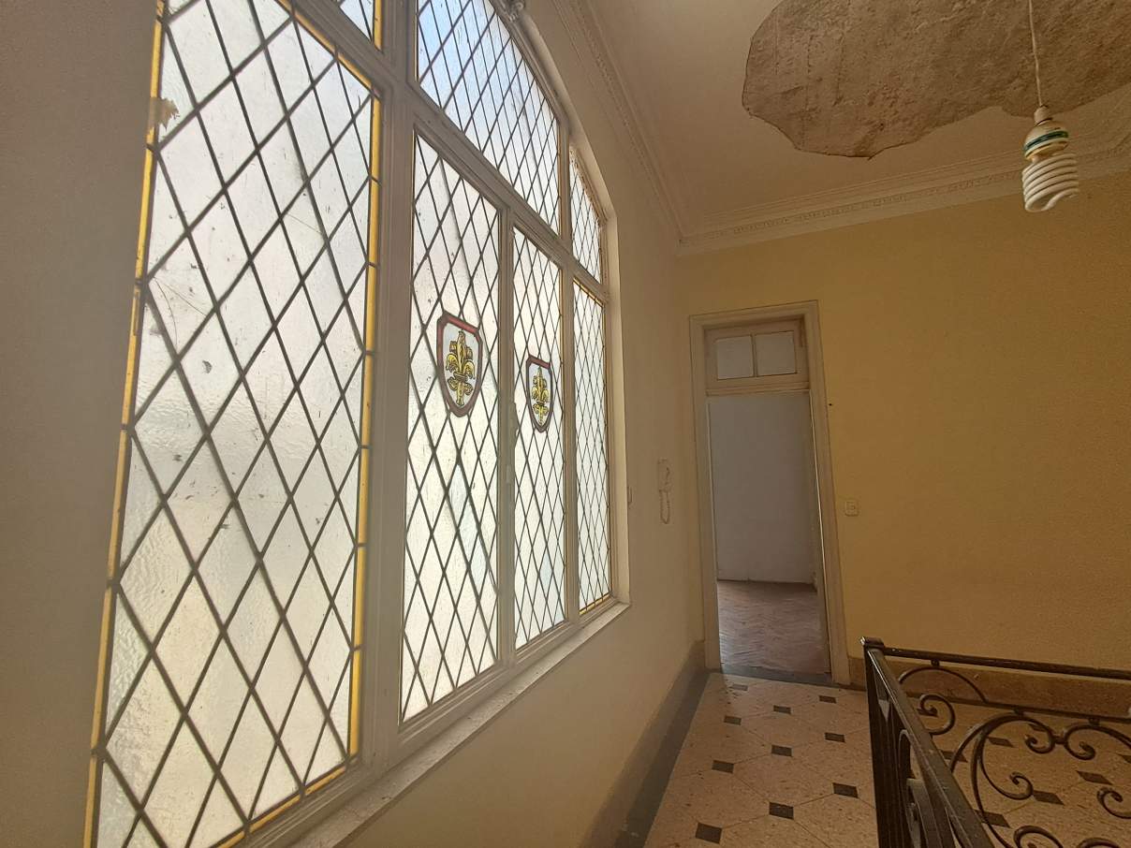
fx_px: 523
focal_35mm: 16
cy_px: 424
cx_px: 566
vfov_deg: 78.1
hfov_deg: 94.5
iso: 50
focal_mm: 1.64
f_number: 2.2
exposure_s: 1/120
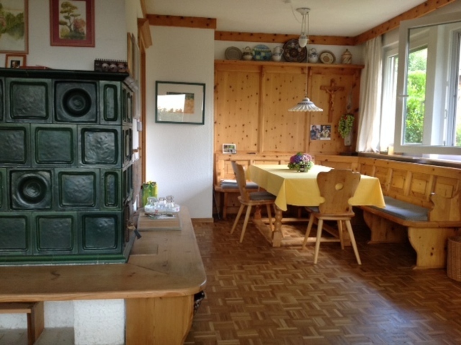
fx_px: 465
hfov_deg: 52.7
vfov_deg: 40.6
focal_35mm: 35
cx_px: 230
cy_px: 172
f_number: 2.4
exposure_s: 1/15
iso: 100
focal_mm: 4.28
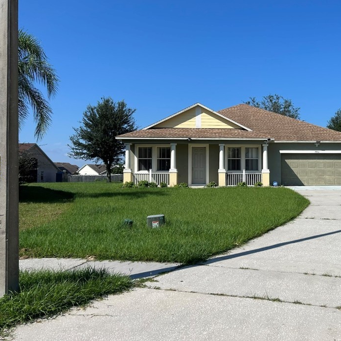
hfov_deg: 46.9
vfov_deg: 48.4
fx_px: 379
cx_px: 251
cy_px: 166
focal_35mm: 34
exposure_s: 1/6993
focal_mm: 5.7
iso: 50
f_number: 1.5
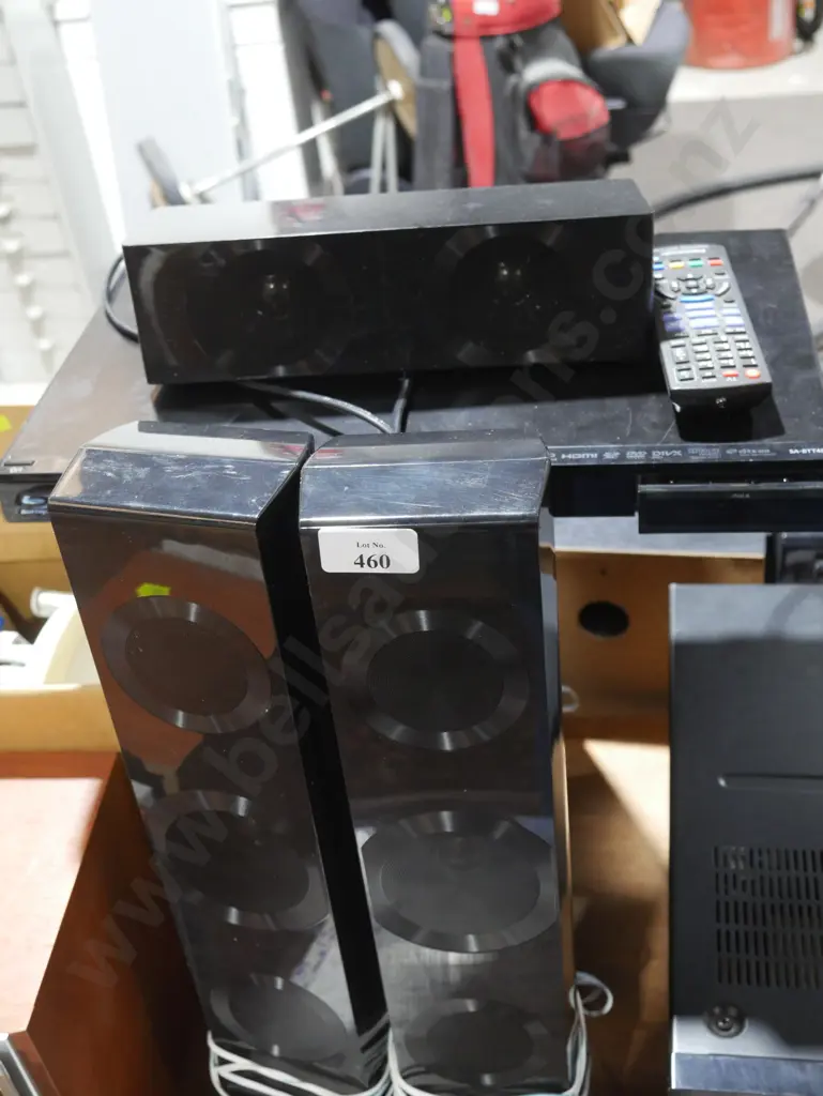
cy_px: 548
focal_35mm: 42
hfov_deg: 34.4
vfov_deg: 44.8
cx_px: 412
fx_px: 1330
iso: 2000
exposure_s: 1/60
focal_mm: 21
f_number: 4.6
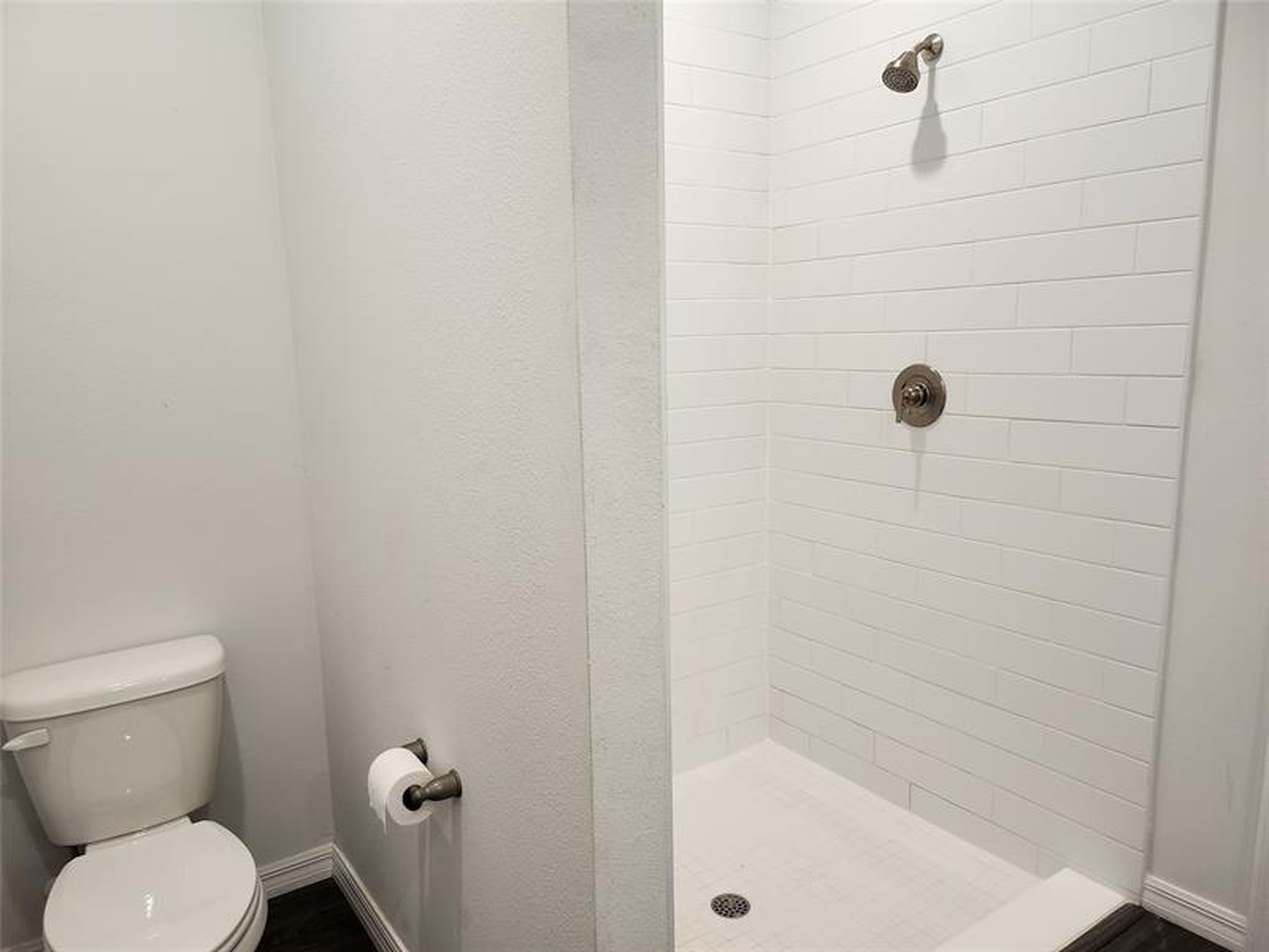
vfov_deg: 56.8
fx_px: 880
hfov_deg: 71.6
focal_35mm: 24
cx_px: 634
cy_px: 476
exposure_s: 1/120
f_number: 1.8
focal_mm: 5
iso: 250
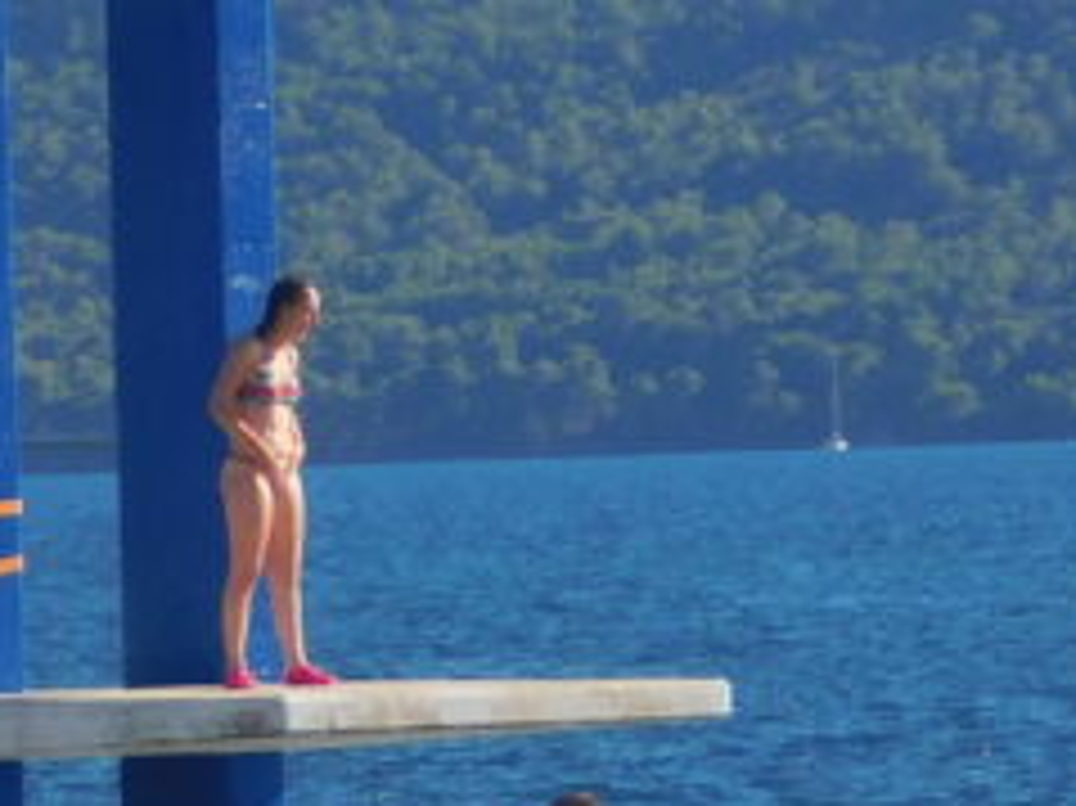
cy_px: -72
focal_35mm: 996
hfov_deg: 2.0
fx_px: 30944
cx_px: 275
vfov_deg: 1.5
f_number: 5.6
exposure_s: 1/500
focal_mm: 41.3
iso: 125
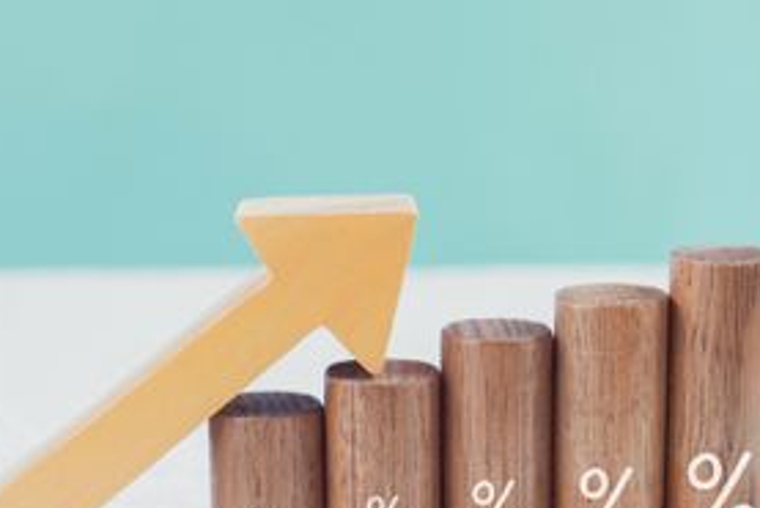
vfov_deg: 16.8
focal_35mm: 81
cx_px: 440
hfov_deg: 25.0
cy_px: 336
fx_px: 1711
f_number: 5
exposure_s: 1/40
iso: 400
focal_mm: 36
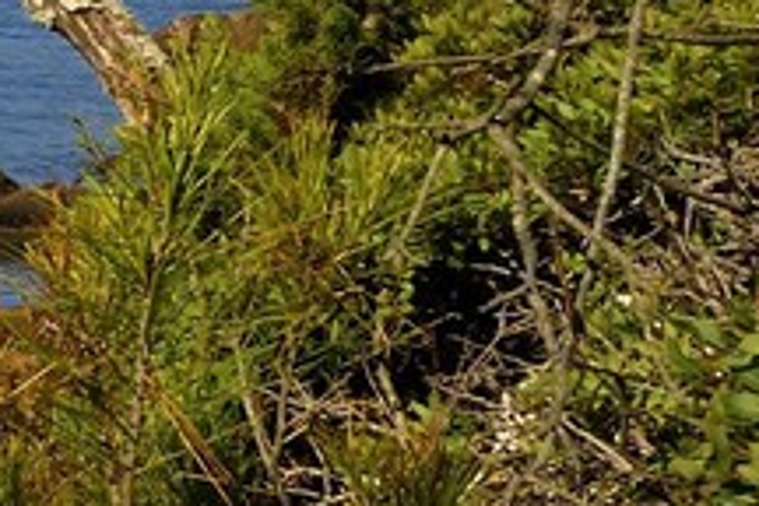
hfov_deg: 8.2
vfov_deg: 7.7
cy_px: 460
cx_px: -2042
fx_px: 3753
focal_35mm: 178
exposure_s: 1/200
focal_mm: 24
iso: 200
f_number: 16
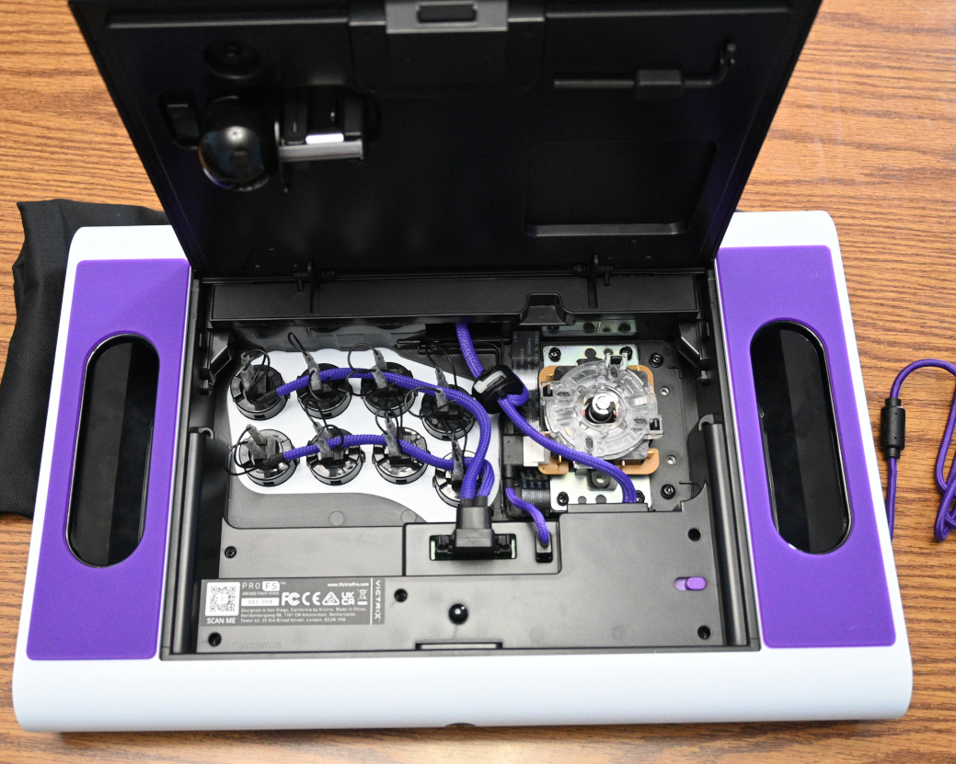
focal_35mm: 37
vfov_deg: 39.8
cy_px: 382
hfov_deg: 48.7
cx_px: 444
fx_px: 1055
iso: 3200
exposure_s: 1/80
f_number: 4
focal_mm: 21.5
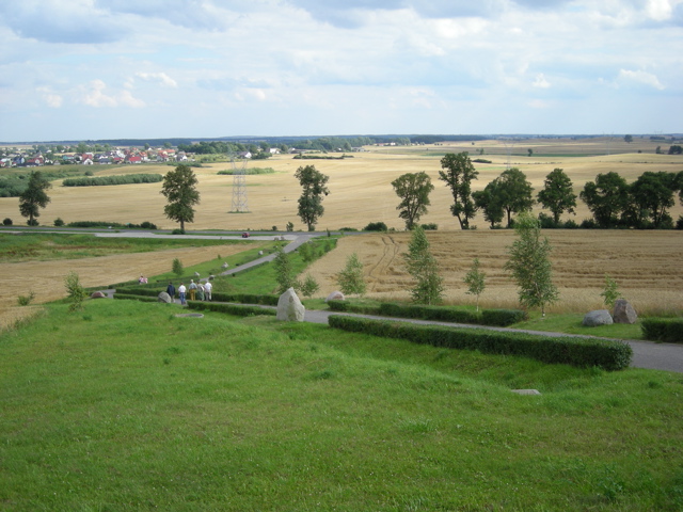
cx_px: 342
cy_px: 256
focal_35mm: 49
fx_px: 967
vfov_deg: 29.7
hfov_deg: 38.9
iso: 50
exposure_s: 1/446
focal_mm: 7.9
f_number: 3.2
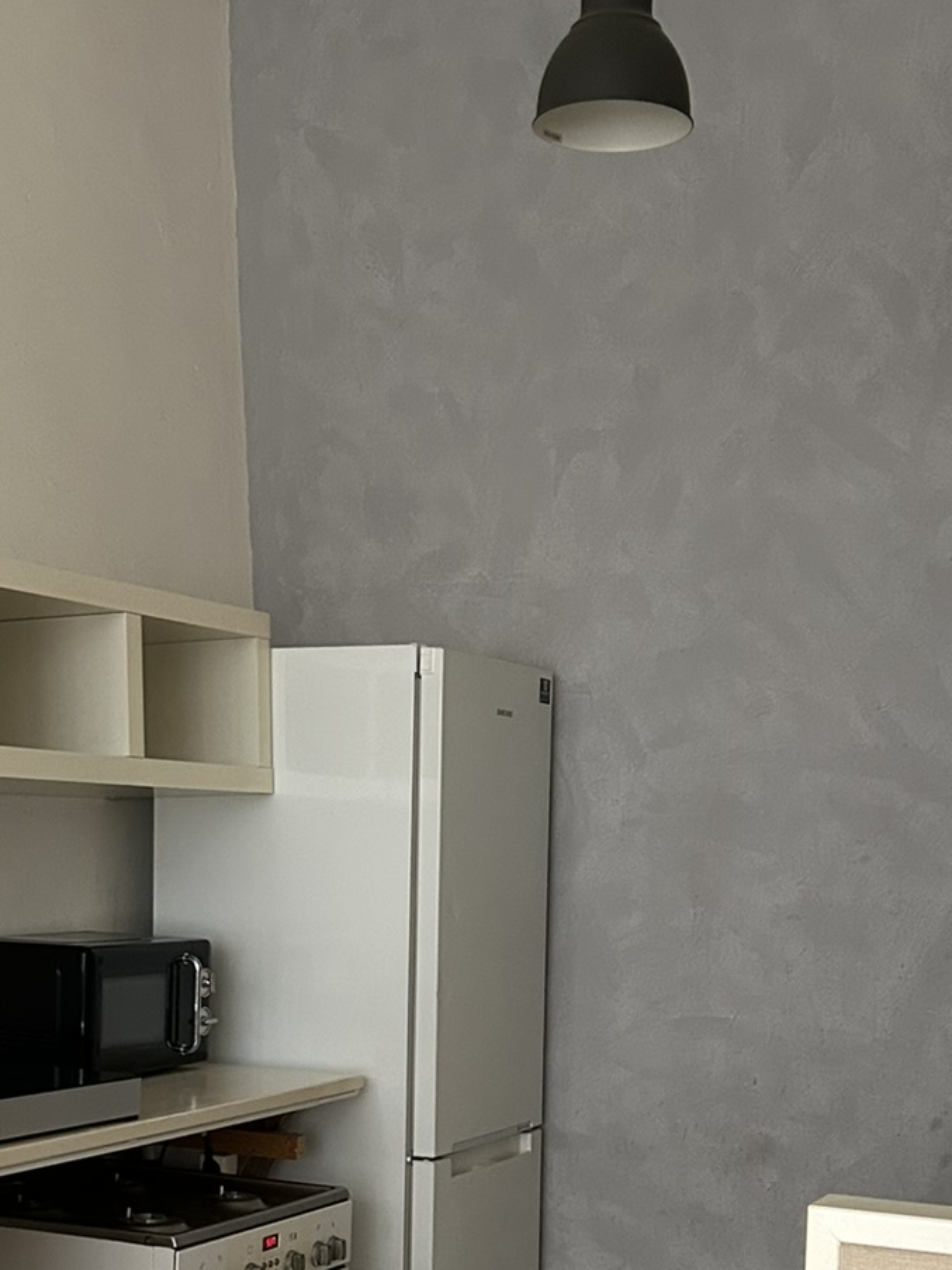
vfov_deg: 31.8
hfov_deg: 24.8
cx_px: 394
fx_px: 2164
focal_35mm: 59
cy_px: 1018
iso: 320
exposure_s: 1/60
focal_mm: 5.7
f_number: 1.5
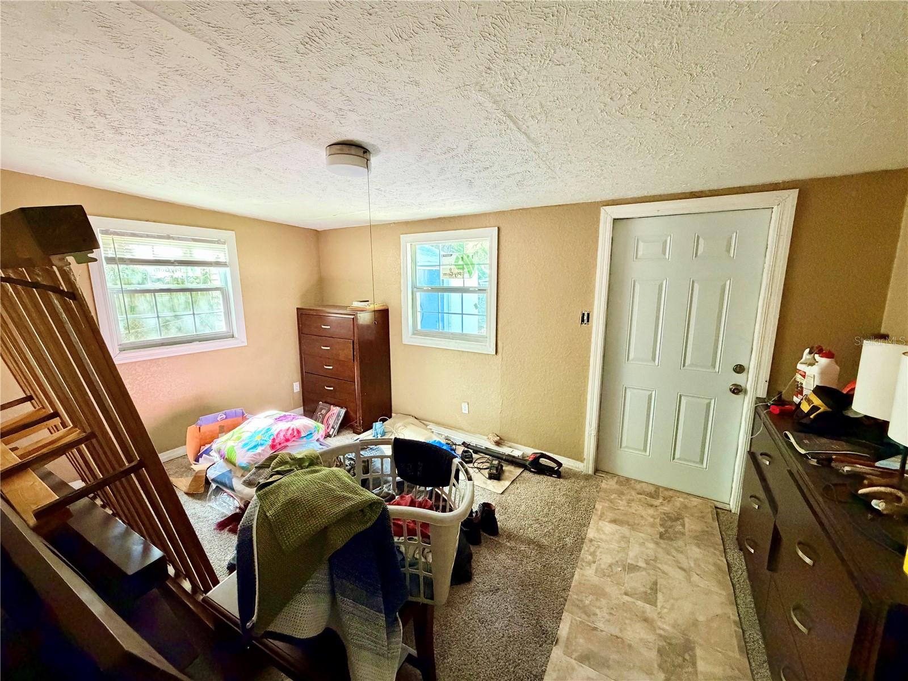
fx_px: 367
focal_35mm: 14
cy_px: 340
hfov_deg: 102.1
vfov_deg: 85.7
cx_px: 454
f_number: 2.2
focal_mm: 2.22
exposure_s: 1/60
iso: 800
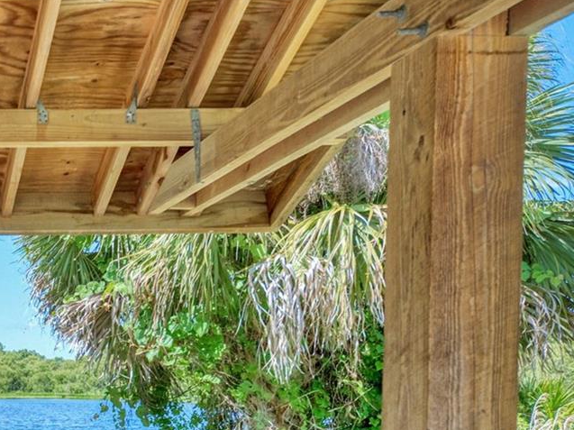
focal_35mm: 58
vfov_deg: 23.6
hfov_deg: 28.8
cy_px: 476
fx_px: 961
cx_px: -118
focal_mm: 24
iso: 400
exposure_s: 1/500
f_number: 7.1
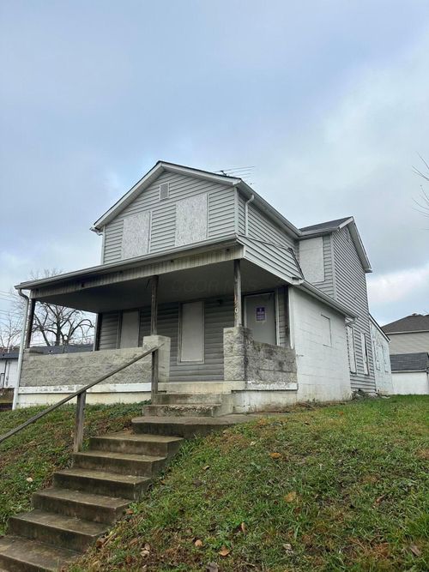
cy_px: 286
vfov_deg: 71.6
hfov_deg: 56.8
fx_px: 397
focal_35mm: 24
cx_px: 214
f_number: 1.78
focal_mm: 6.86
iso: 80
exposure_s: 1/1664
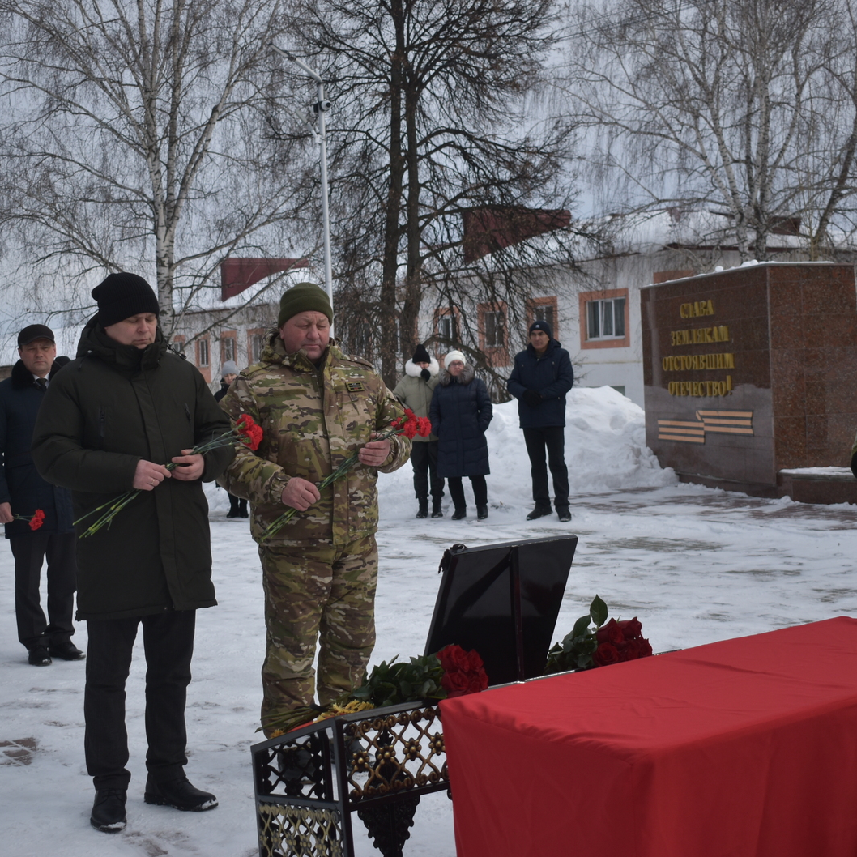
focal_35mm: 54
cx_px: 388
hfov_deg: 31.6
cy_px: 427
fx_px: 1513
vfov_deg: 31.6
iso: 180
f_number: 4.2
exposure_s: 1/2000
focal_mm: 28
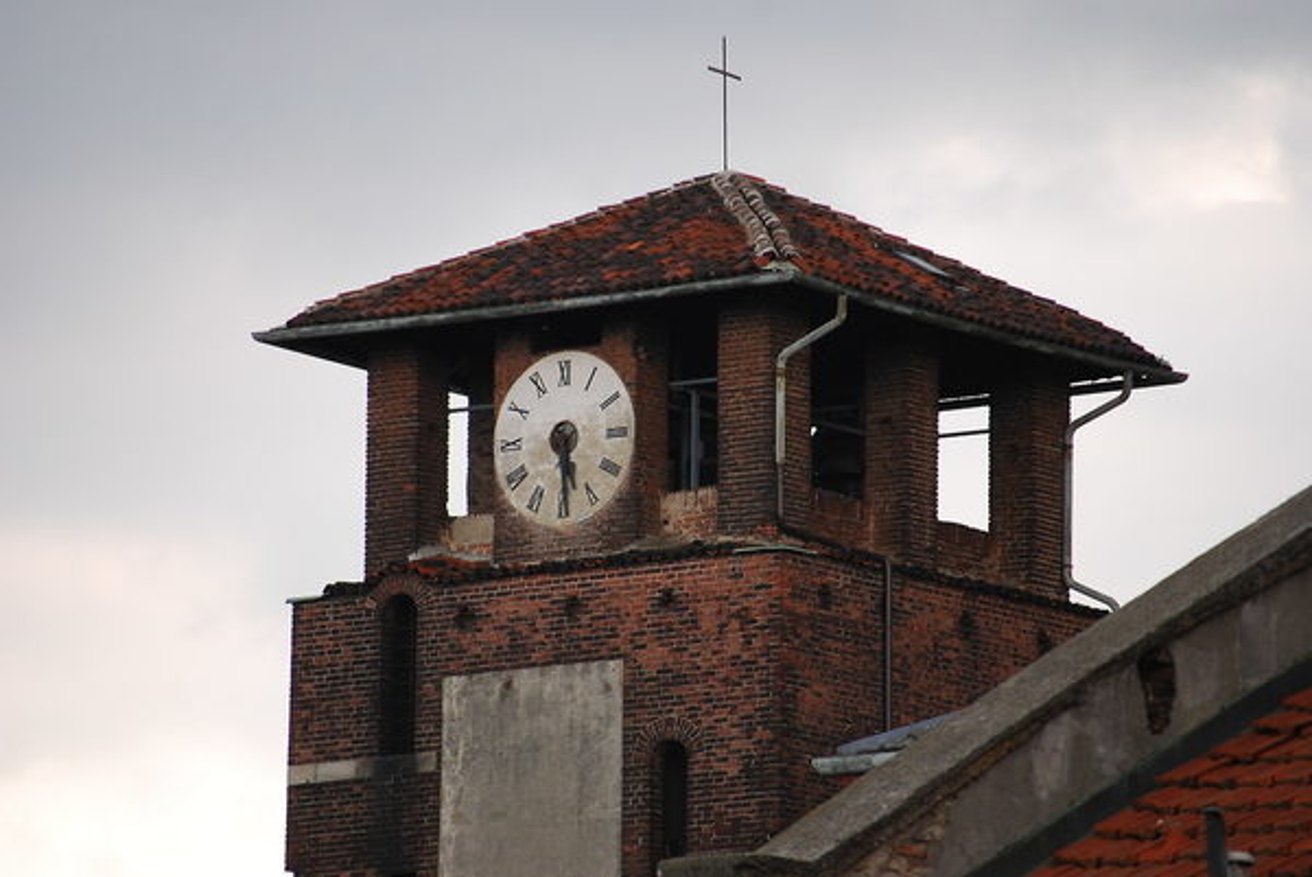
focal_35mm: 300
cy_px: 438
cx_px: 656
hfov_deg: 6.9
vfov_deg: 4.6
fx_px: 10941
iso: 200
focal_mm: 200
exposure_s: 1/160
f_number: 5.6
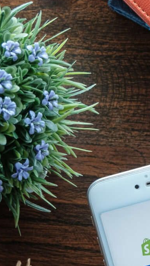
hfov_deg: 8.4
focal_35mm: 139
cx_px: 266
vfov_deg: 15.3
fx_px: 982
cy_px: 245
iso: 160
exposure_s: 1/25
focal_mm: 31.4
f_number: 4.7
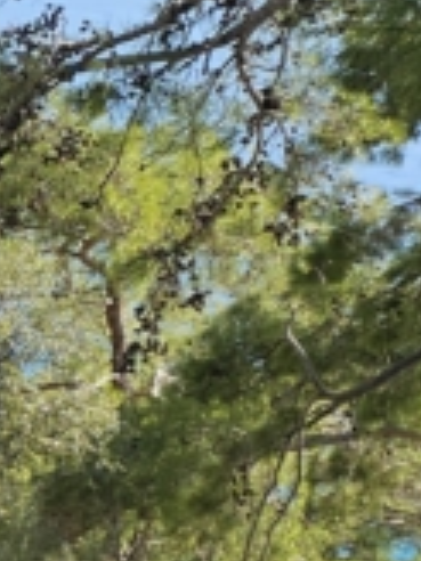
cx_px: -527
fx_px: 2384
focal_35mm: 147
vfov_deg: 13.4
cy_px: 452
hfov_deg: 9.2
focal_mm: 6.3
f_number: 1.7
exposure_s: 1/471
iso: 12
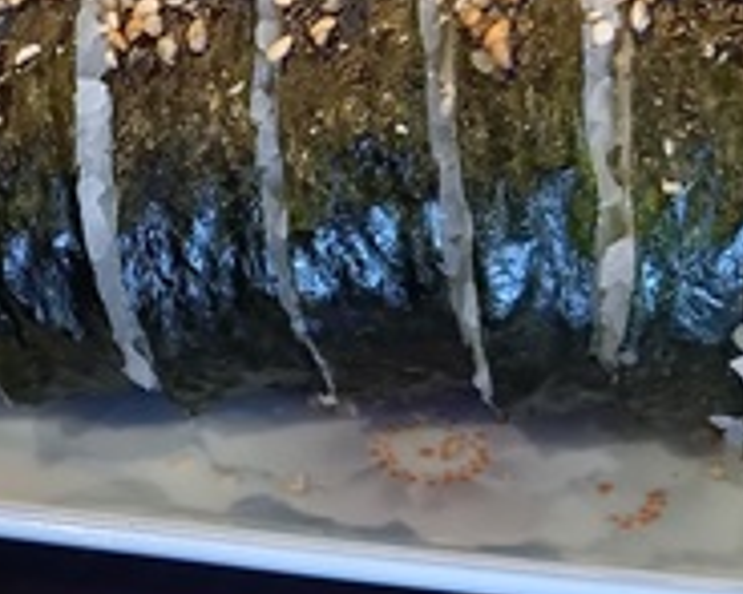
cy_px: 158
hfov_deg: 21.7
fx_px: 1868
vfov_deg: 18.0
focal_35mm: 85
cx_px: 0
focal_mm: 4.65
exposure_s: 1/60
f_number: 1.8
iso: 400
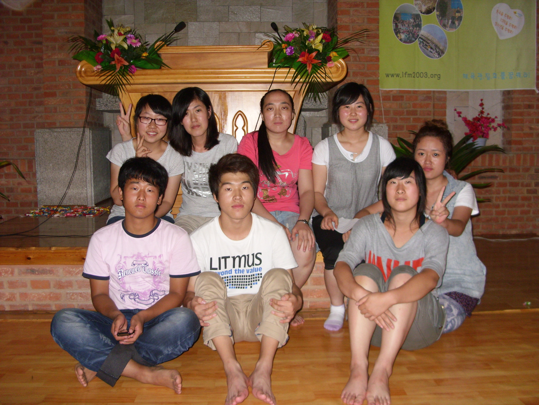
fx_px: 592
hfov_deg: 49.0
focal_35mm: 38
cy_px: 202
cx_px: 270
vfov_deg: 37.7
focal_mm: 6.3
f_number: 2.8
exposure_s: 1/30
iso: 200
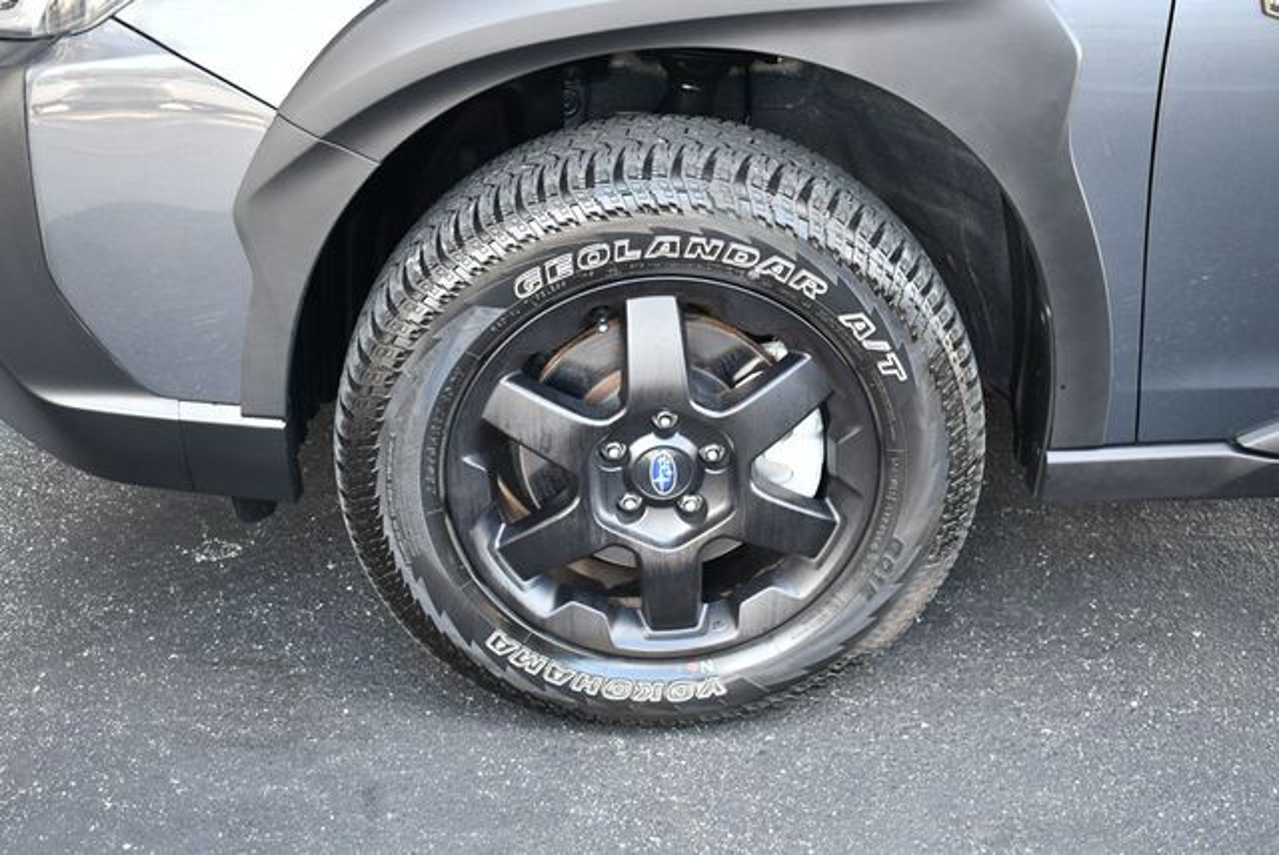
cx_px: 640
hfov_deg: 41.1
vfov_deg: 28.1
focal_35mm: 48
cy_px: 428
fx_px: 1707
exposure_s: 1/125
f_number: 4
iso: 800
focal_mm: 24
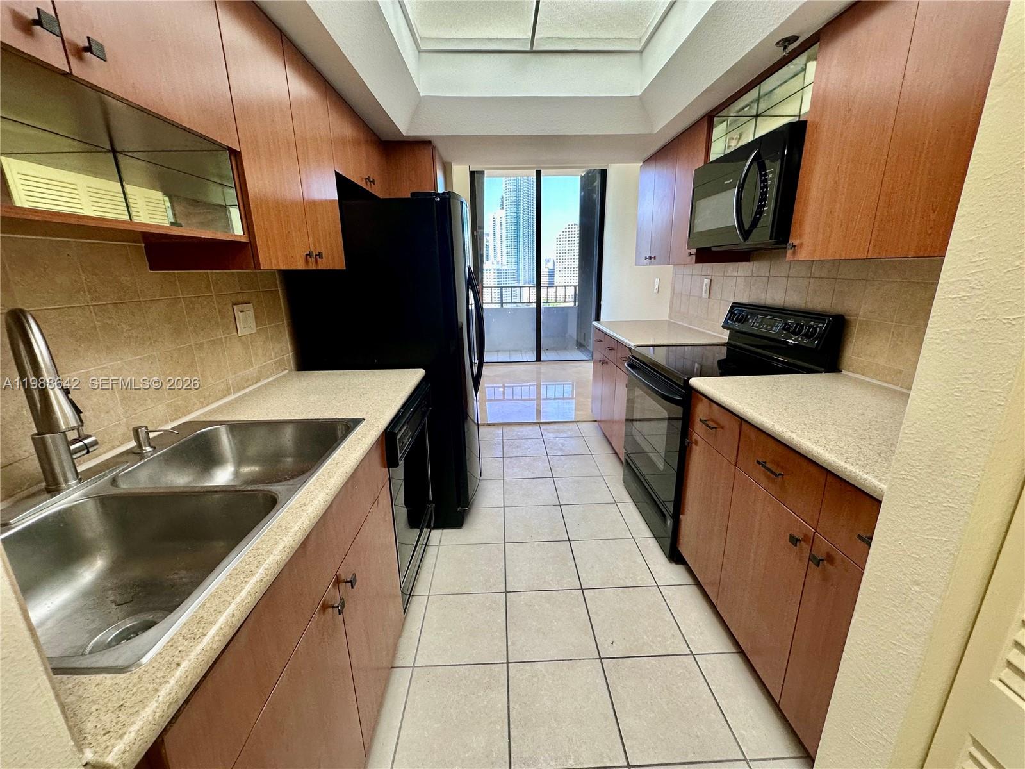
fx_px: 415
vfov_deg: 85.7
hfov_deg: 102.1
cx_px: 512
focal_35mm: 14
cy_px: 384
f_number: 2.2
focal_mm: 2.22
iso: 125
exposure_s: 1/120
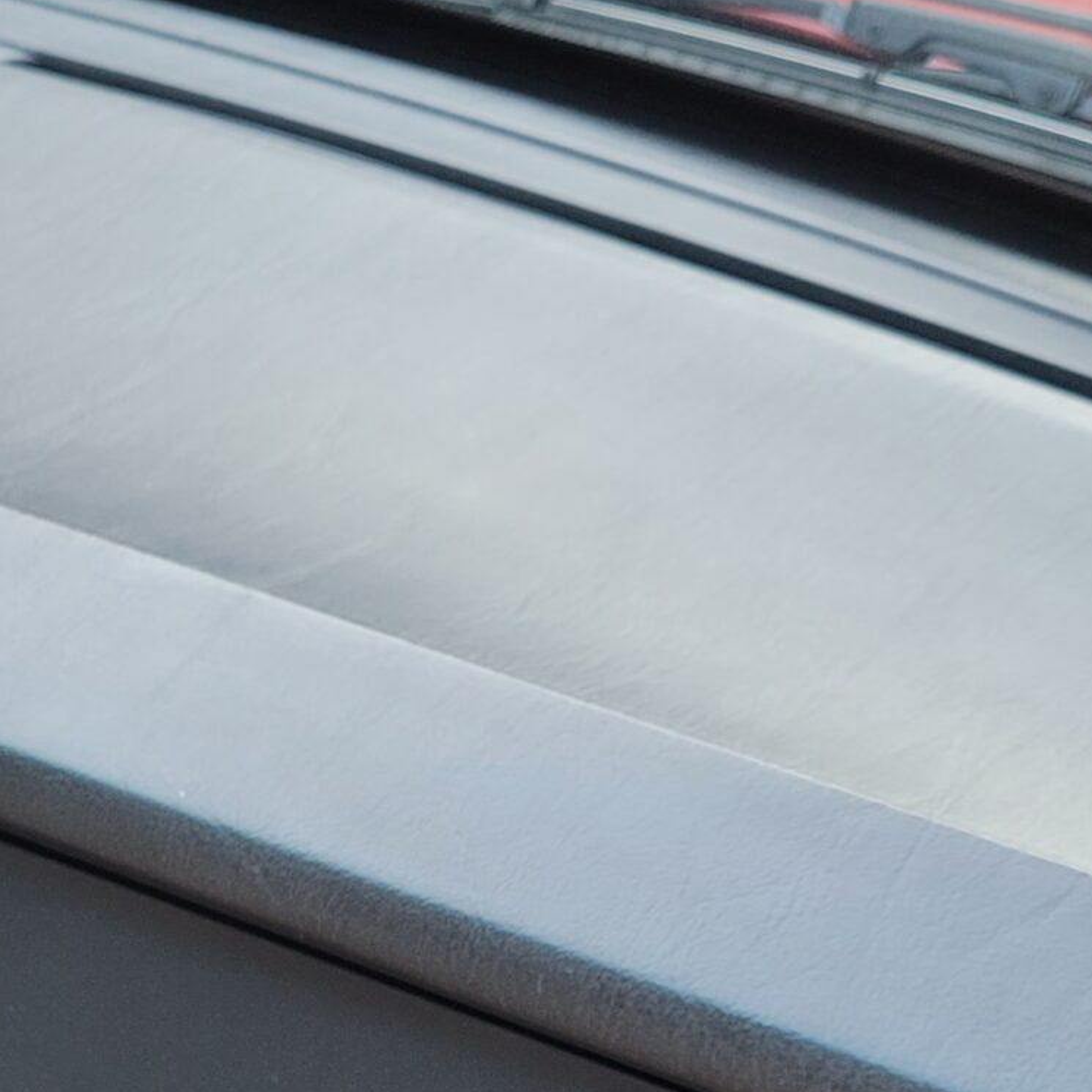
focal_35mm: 79
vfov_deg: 21.4
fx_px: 2820
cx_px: 223
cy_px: 981
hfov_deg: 21.7
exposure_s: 1/50
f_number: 1.8
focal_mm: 5.4
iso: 250
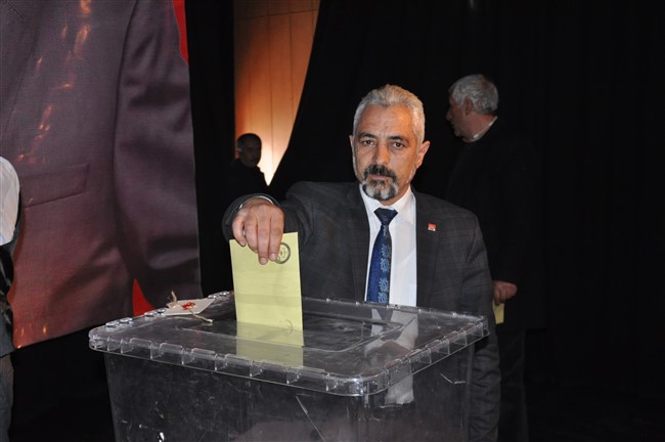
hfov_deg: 41.2
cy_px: 221
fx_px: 886
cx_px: 332
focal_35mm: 48
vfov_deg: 28.0
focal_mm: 32
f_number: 4.5
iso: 1250
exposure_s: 1/60
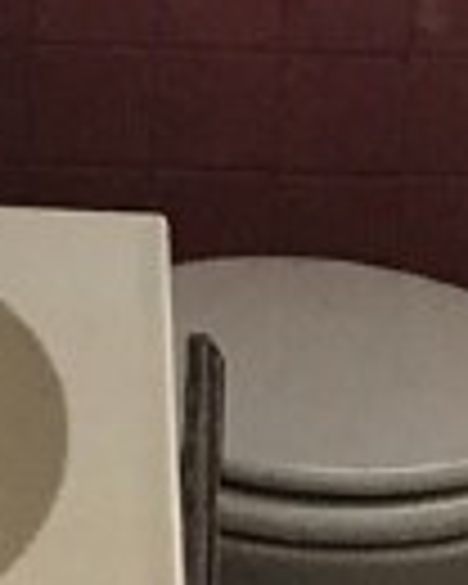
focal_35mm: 162
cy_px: -585
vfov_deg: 10.9
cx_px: 4
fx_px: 2805
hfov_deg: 9.5
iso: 40
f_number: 1.8
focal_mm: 3.99
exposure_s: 1/30
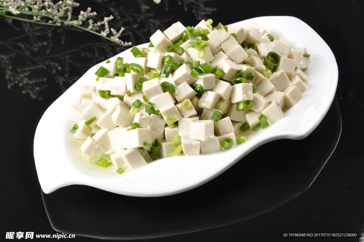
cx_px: 182
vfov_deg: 12.1
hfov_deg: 18.2
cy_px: 121
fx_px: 1136
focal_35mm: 112
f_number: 14
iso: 200
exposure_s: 1/125
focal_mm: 75
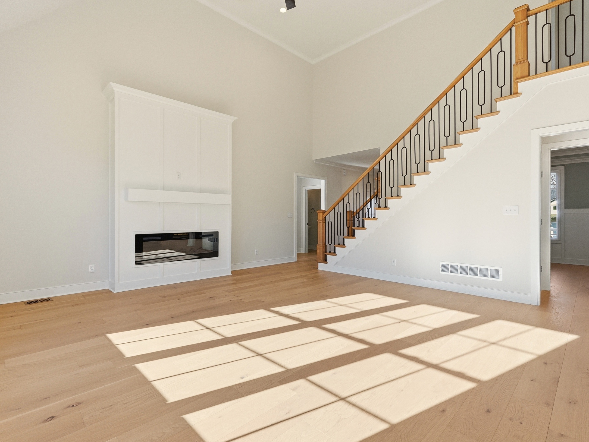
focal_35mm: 17
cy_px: 216
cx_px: 278
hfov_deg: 90.9
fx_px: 289
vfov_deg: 74.7
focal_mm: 10
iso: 400
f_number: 9
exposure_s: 1/3200
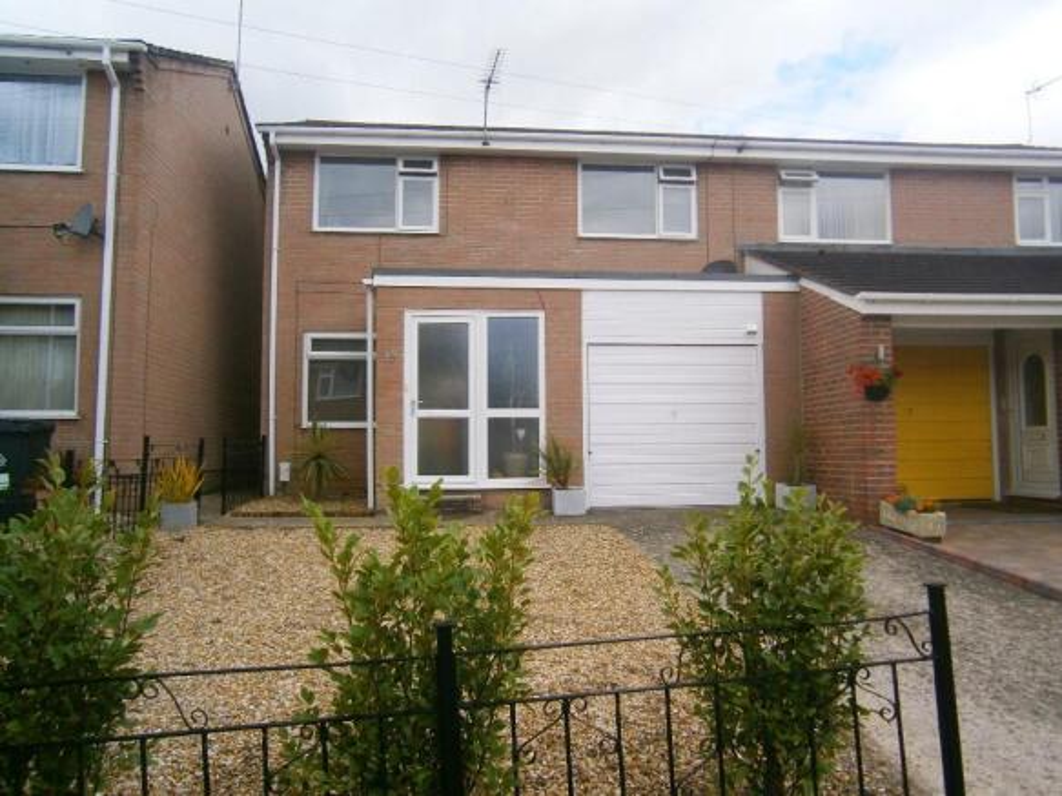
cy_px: 398
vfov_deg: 53.0
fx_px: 798
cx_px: 531
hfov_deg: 67.3
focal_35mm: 26
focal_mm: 4.7
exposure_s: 1/100
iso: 80
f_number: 8
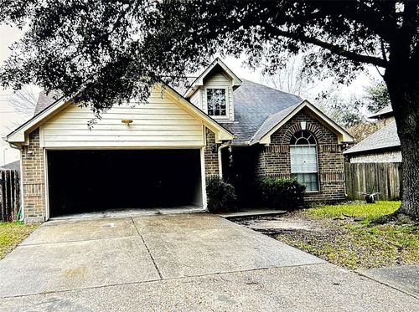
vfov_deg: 52.9
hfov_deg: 67.4
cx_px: 210
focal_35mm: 26
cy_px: 156
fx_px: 314
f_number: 1.5
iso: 200
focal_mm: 5.7
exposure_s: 1/60
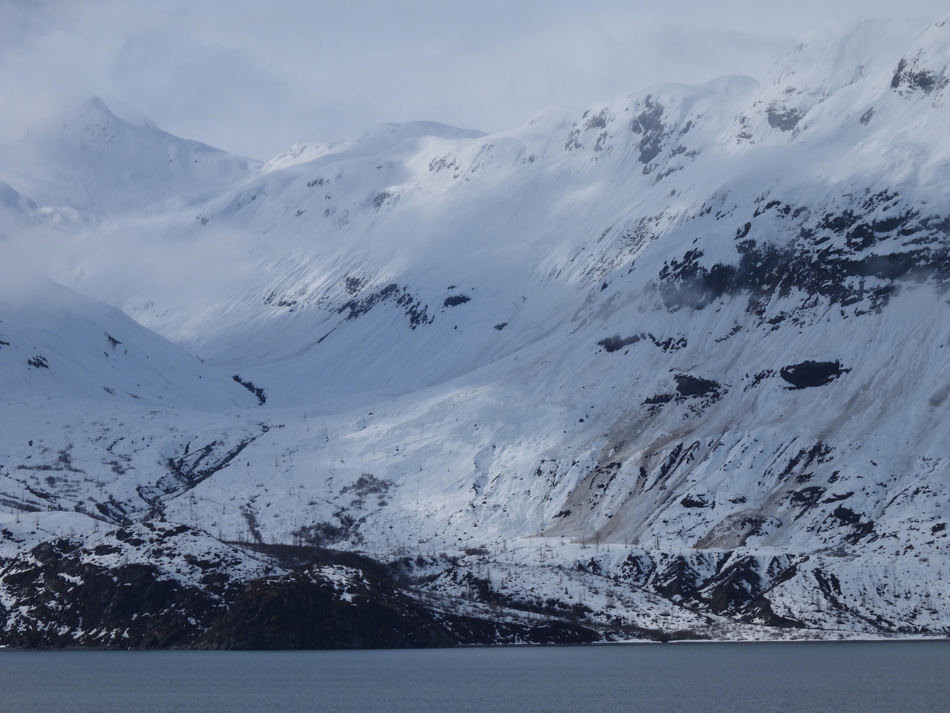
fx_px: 4117
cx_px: 475
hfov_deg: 13.2
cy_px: 356
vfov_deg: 9.9
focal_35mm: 150
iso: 100
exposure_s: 1/2000
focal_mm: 26.8
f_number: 5.6
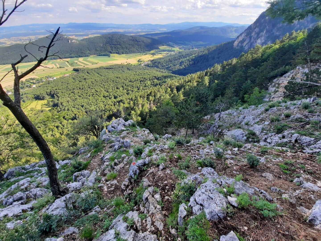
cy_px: 120
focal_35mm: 13
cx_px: 160
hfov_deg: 106.2
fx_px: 121
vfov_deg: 89.9
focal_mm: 1.74
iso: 40
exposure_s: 1/254
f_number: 2.2
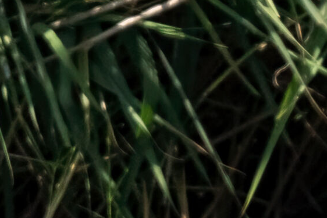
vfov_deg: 0.4
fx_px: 32579
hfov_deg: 0.6
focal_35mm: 3586
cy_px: 124
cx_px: 627
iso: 3200
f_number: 10
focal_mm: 840
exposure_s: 1/2500
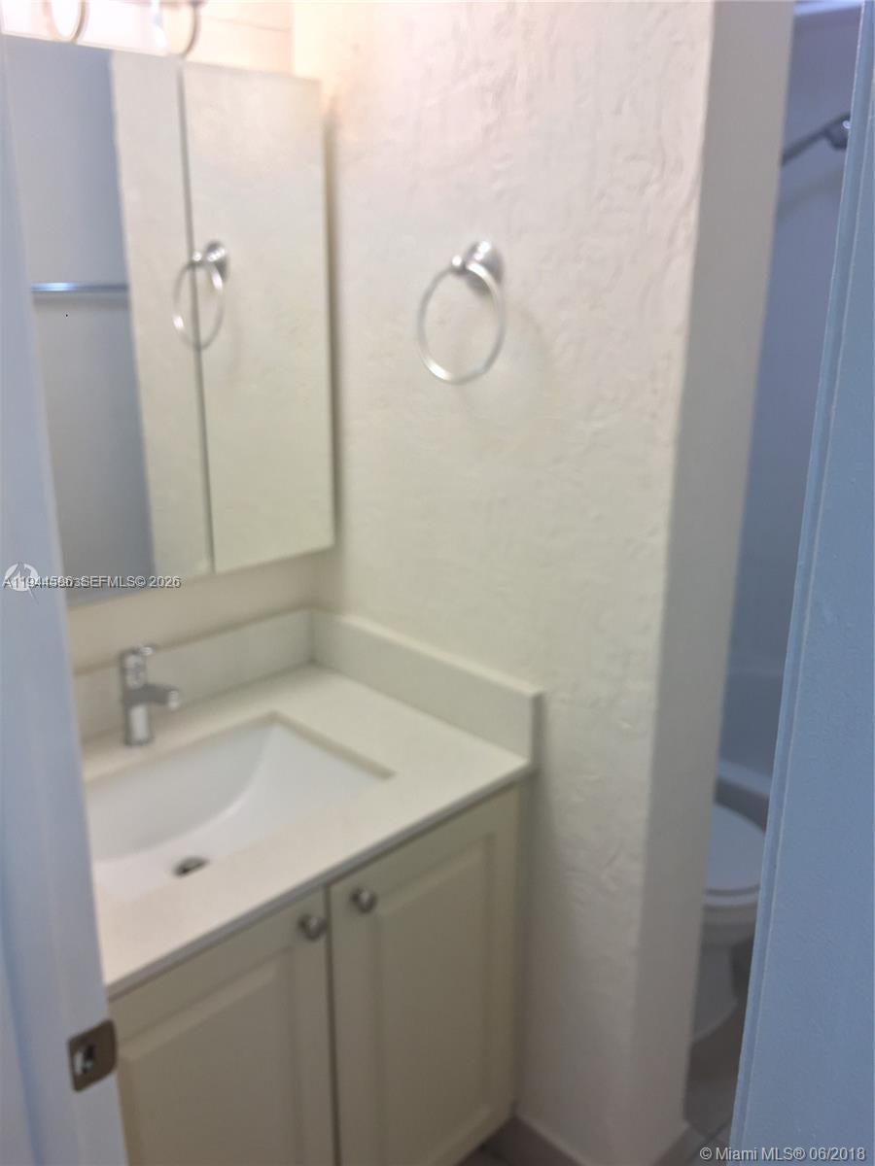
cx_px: 438
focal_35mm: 29
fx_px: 977
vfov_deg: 61.7
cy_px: 583
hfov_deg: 48.2
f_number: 2.2
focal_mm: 4.15
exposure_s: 1/30
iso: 32
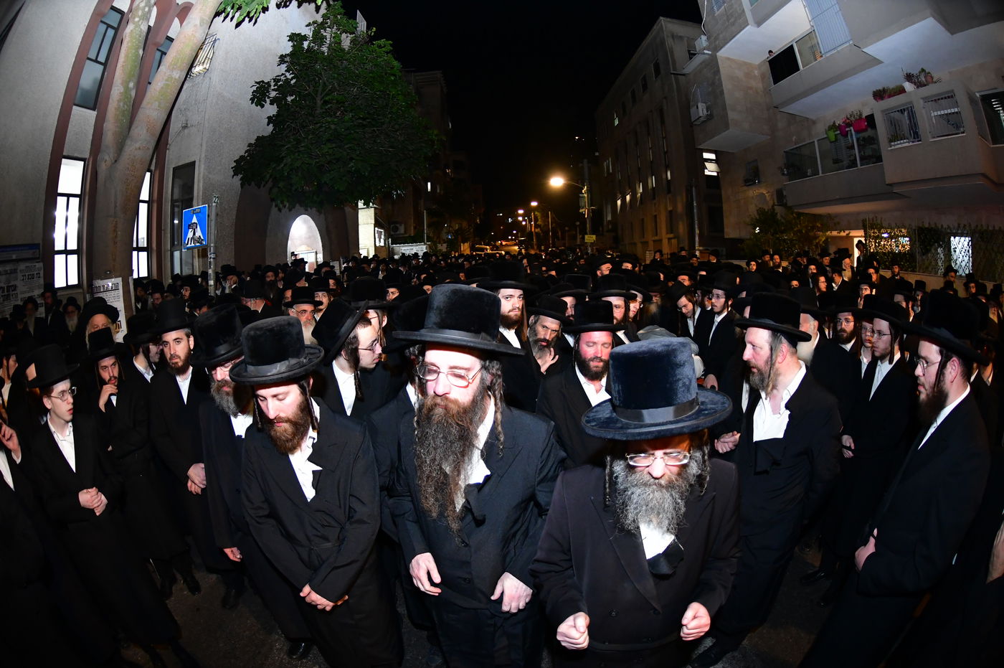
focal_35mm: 15
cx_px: 502
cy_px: 334
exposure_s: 1/100
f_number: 5.6
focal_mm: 10.5
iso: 2000
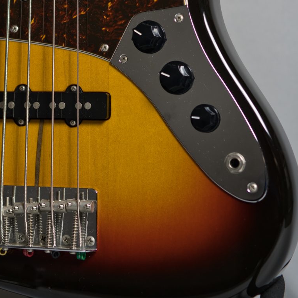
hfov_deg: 14.7
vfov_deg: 14.4
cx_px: 52
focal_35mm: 118
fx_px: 1149
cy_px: -37
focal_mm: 55
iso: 400
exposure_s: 1/60
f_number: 2.8
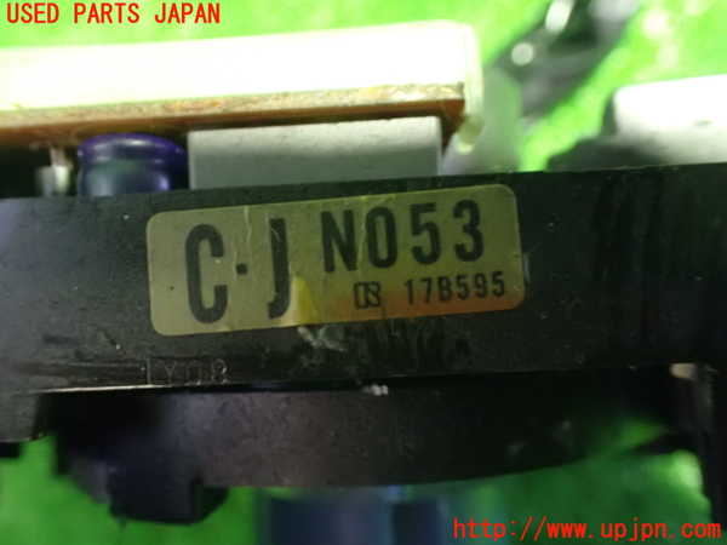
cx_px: 364
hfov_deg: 60.0
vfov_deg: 46.8
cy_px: 272
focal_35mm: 30
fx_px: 630
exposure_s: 1/25
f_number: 2.3
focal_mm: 5.4
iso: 1600
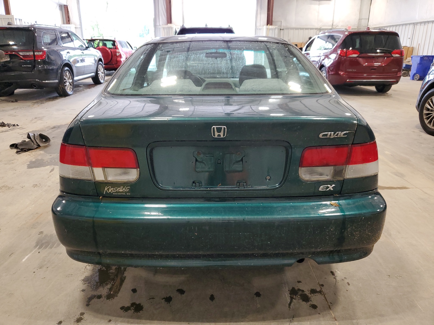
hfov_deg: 67.3
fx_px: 326
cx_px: 217
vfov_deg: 53.1
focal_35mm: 26
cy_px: 162
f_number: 1.5
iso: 123
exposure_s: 1/60.2
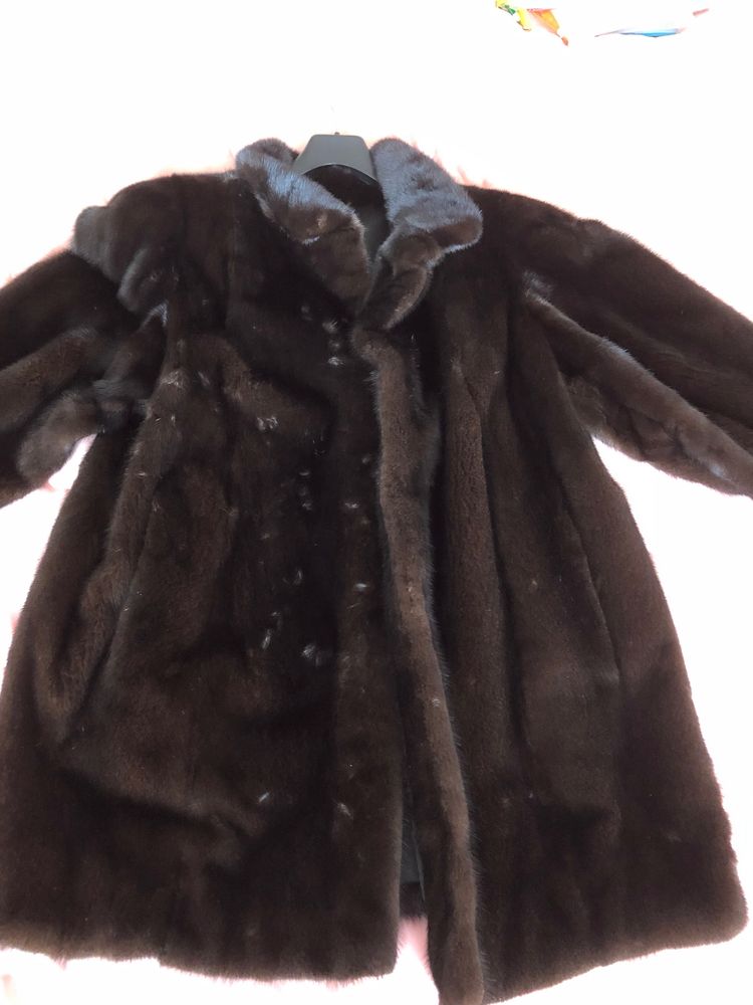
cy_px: 502
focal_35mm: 28
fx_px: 812
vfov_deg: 63.4
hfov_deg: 49.7
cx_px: 376
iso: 125
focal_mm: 3.99
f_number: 1.8
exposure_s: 1/4
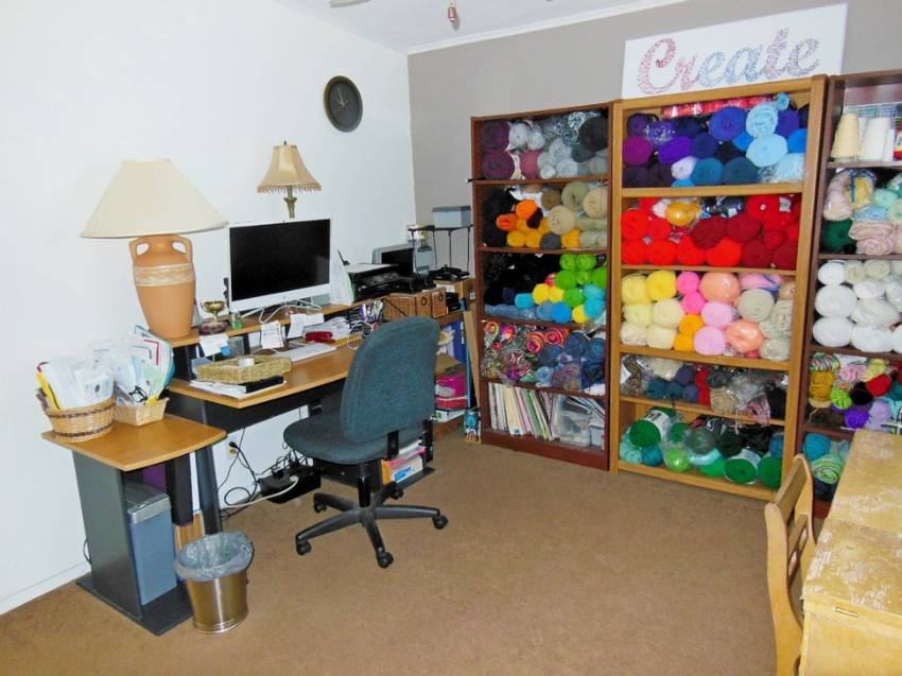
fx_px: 651
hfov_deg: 69.4
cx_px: 451
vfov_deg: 54.9
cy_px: 338
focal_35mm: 25
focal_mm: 4.5
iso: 400
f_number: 3.5
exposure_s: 1/25
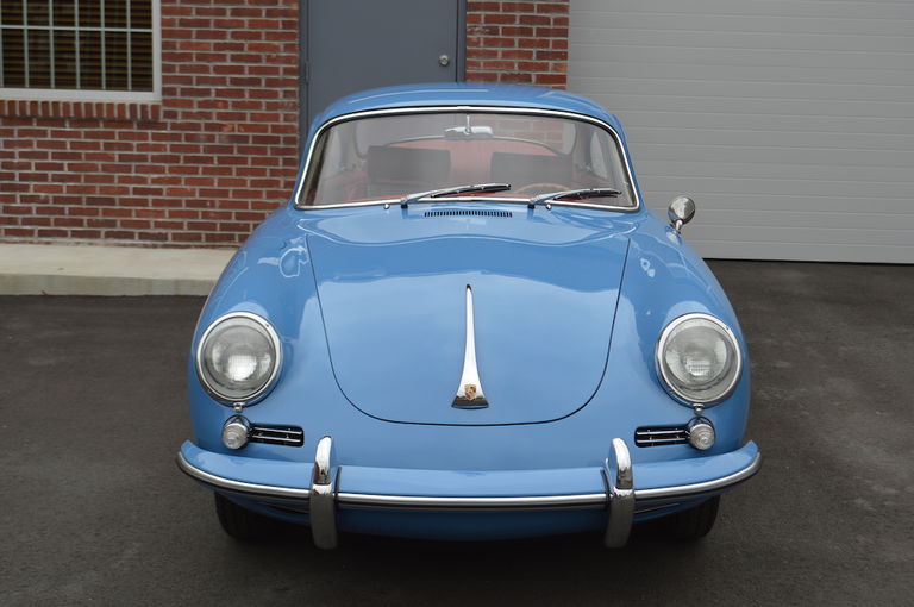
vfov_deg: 25.7
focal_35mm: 52
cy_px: 304
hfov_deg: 37.9
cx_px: 457
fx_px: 1331
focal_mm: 35
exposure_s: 1/100
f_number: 5
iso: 100
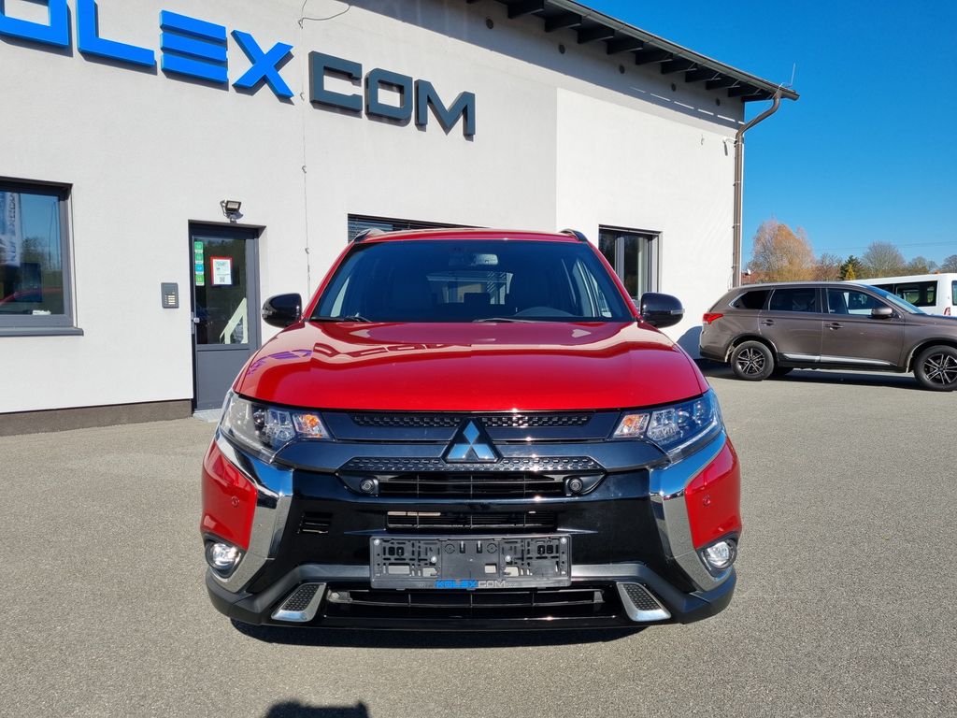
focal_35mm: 26
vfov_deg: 53.1
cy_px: 359
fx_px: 719
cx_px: 478
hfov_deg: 67.3
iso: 50
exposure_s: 1/2667
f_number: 1.8
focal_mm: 5.4
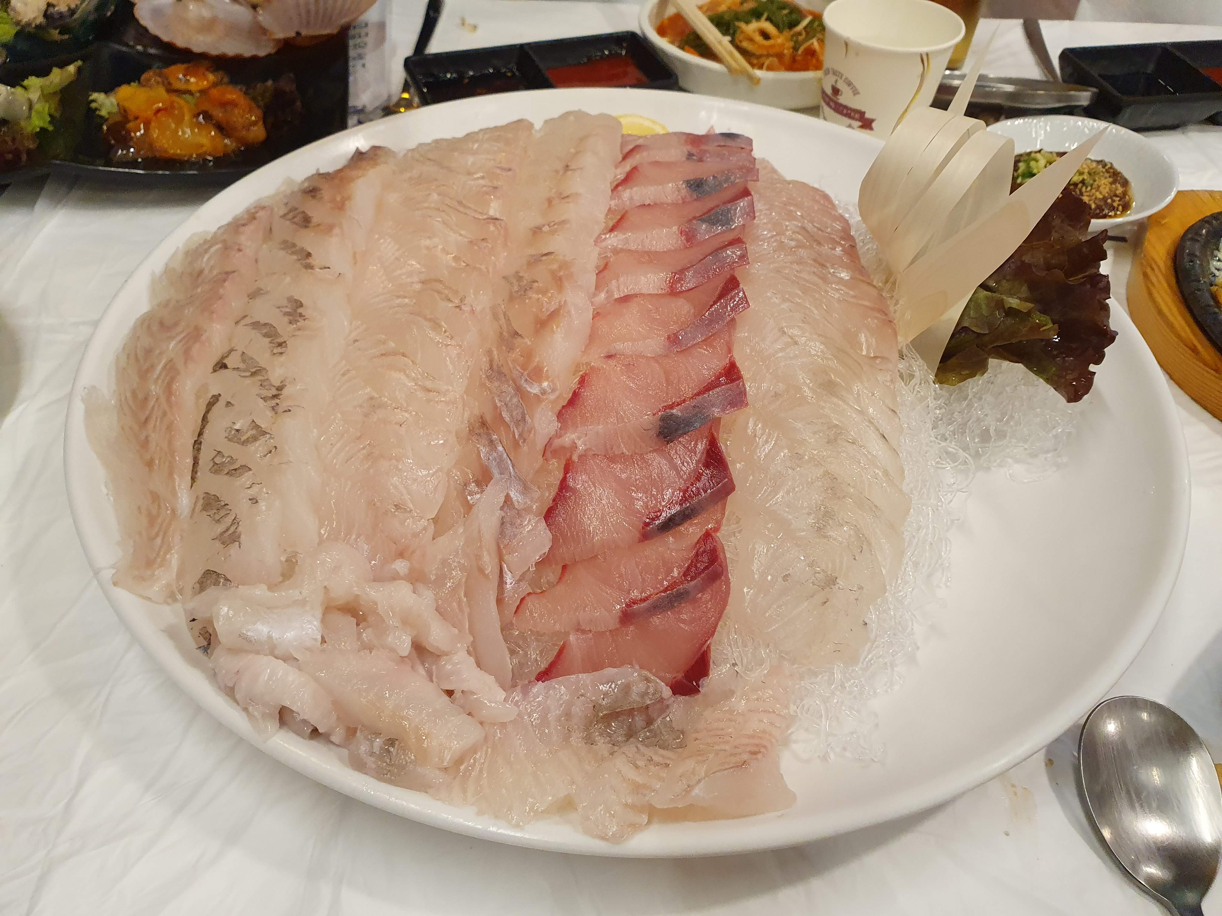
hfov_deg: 67.3
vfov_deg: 53.1
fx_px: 918
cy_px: 458
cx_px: 611
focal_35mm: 26
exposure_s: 1/120
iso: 320
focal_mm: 4.32
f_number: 2.4
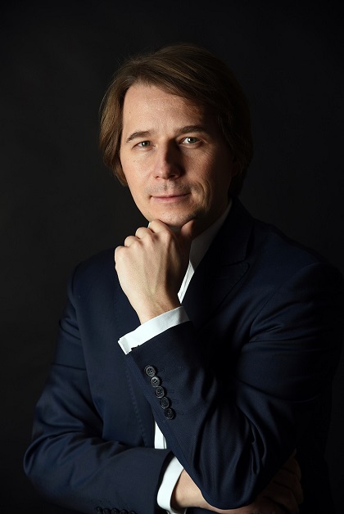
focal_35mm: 85
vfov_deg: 23.9
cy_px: 257
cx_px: 172
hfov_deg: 16.1
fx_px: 1216
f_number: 5
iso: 160
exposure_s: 1/125
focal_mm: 85
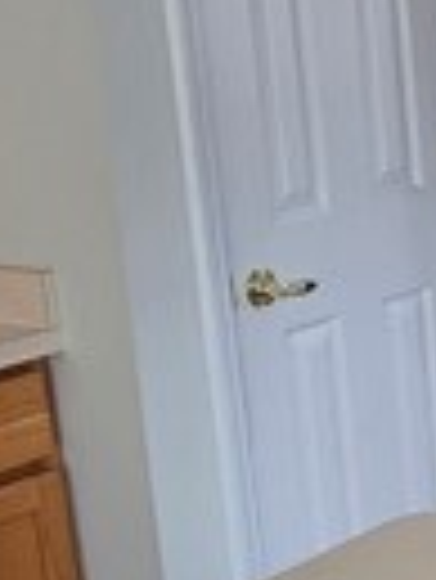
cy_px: 445
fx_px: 1727
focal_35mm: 103
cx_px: 921
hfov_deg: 12.4
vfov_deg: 18.9
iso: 100
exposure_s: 1/60
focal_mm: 2.2
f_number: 2.2
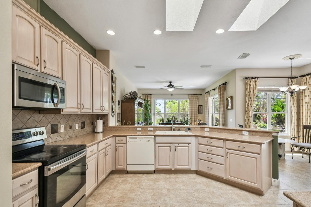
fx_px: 147
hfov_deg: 93.1
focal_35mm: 17
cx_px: 167
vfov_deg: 70.4
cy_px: 109
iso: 100
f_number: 7.1
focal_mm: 10
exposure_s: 1/40
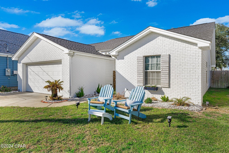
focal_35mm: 23
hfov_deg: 76.1
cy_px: 76
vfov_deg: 55.1
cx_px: 114
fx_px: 146
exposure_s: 1/400
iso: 500
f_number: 9
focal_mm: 23
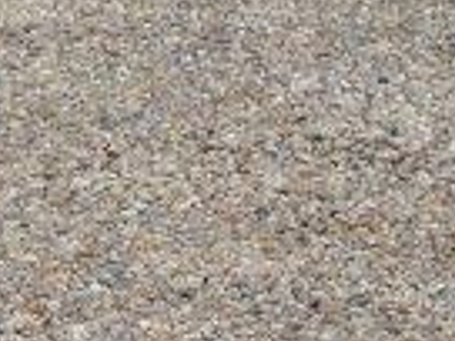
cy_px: 1103
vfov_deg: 4.5
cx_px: 221
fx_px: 4154
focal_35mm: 316
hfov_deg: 6.3
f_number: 6.3
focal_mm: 21
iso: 160
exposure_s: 1/160
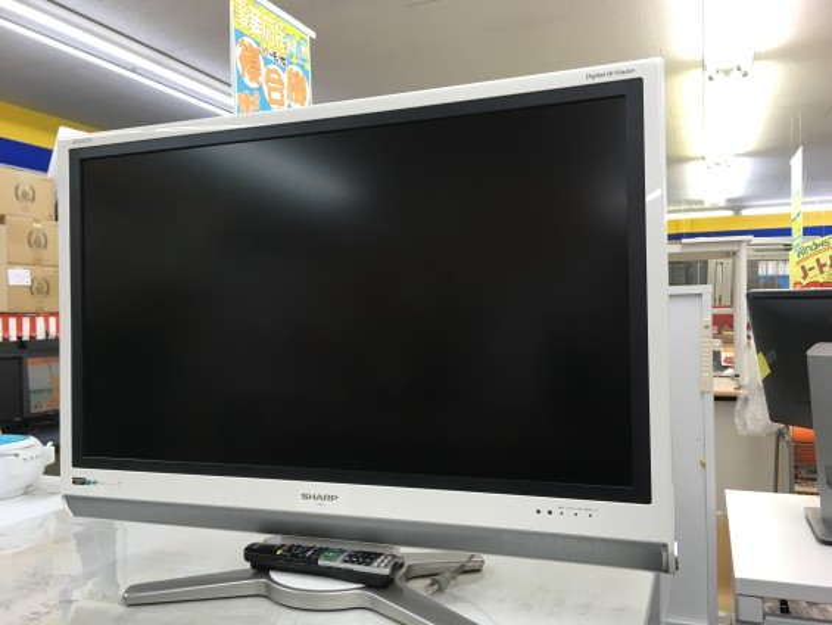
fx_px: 697
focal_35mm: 29
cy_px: 312
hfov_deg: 61.6
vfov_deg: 48.2
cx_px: 416
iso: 25
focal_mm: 4.15
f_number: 2.2
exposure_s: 1/30
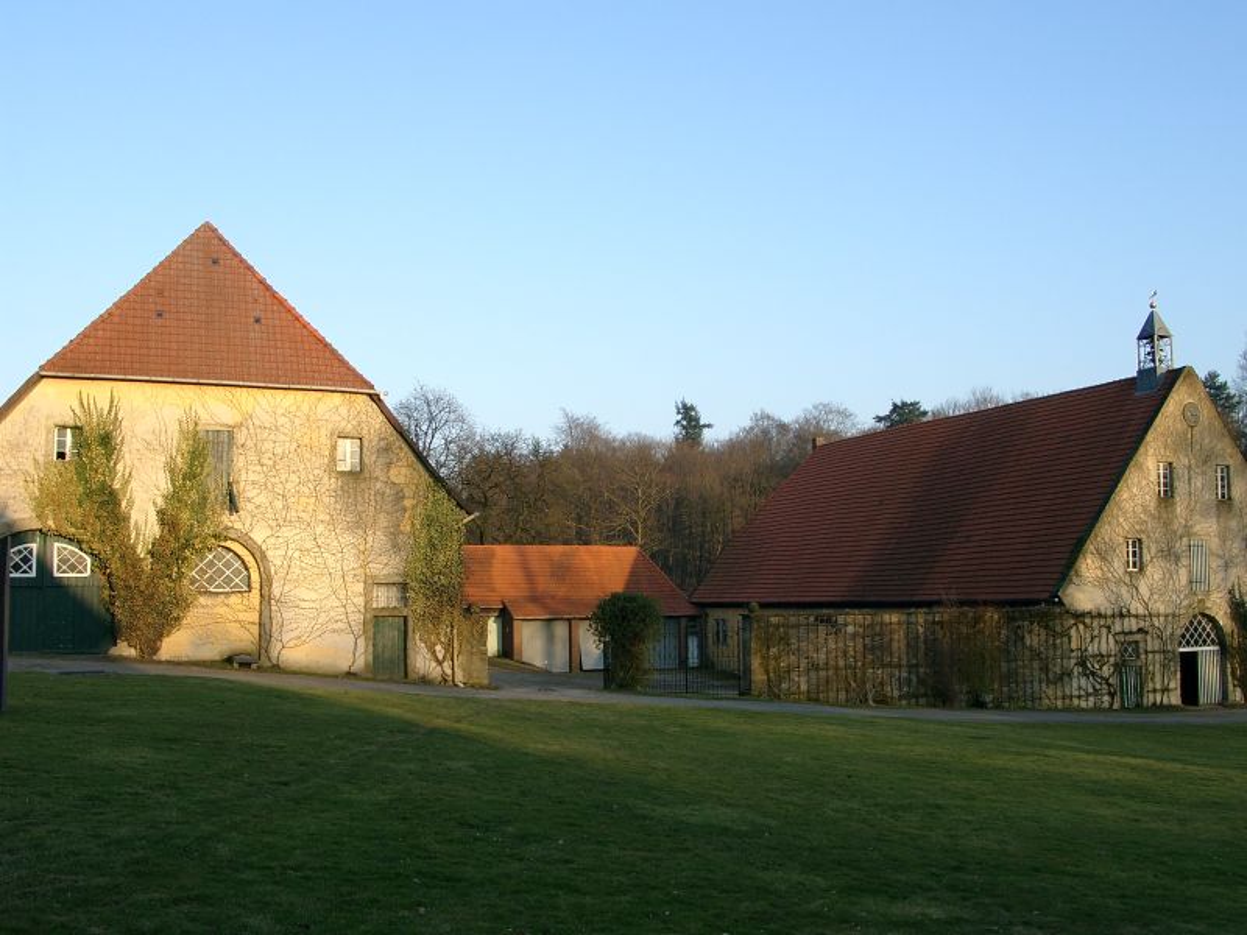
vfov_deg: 41.8
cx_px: 624
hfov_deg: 54.0
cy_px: 468
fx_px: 1225
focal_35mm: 34
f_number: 4
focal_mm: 7.13
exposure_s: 1/200
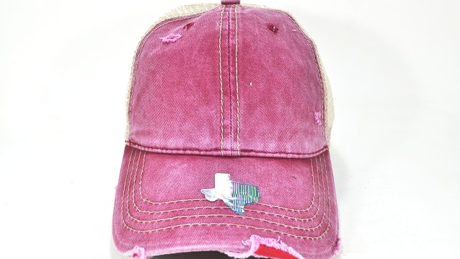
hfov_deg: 52.8
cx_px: 231
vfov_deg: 31.2
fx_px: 464
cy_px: 131
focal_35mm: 38
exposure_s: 1/200
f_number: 7.1
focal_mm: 24
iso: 200
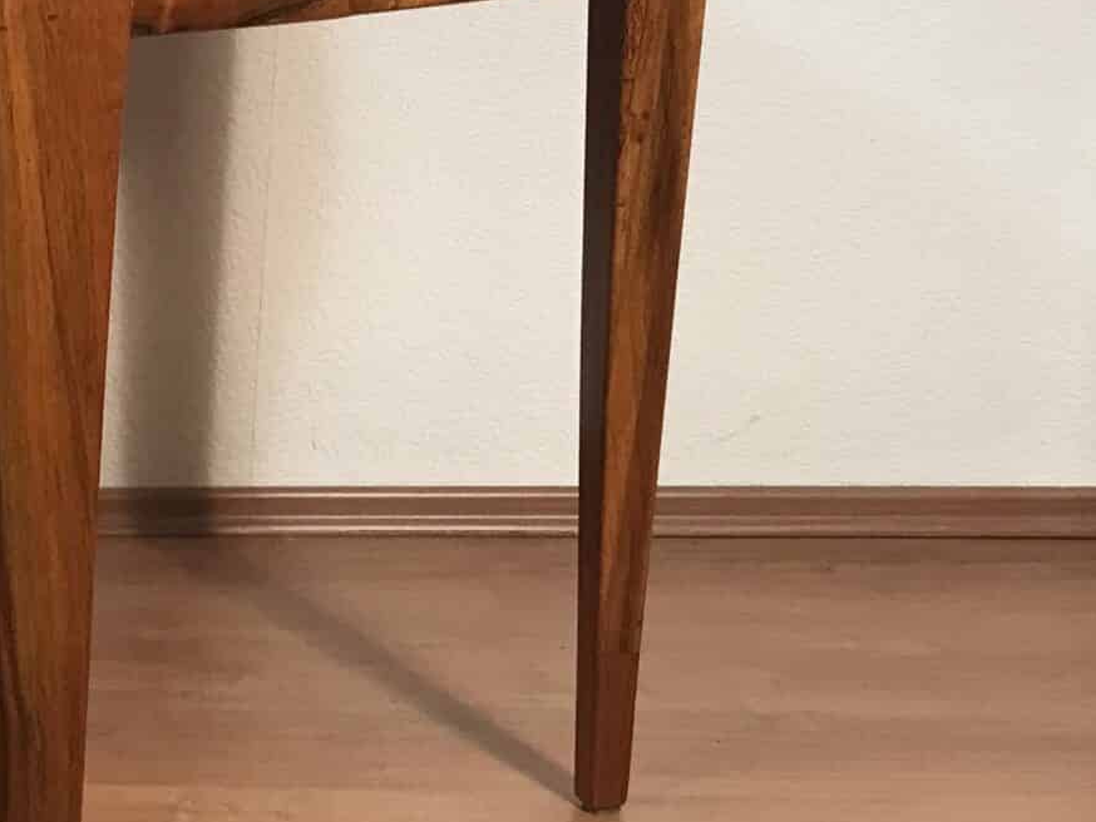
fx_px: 2597
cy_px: 470
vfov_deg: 18.0
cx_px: -223
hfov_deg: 22.0
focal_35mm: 82
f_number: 1.8
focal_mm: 3.99
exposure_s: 1/33
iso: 40
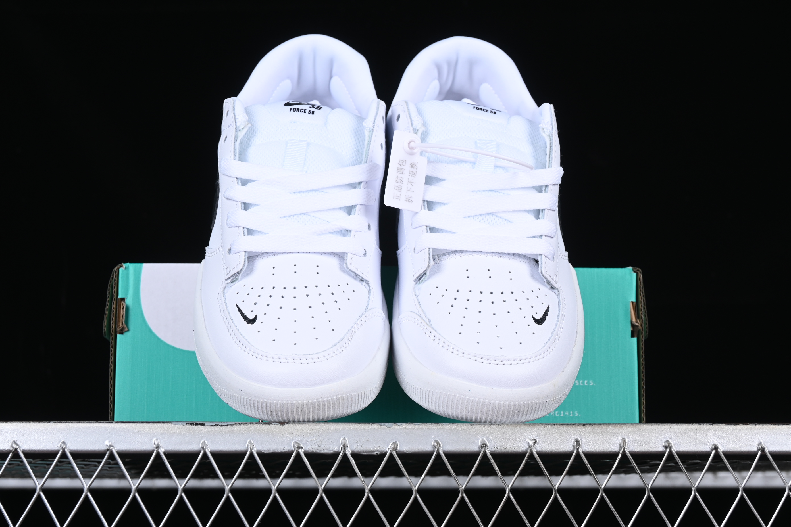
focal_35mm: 75
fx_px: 1648
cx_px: 396
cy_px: 264
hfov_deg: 27.0
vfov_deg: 18.2
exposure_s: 1/125
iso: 160
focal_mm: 50
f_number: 8
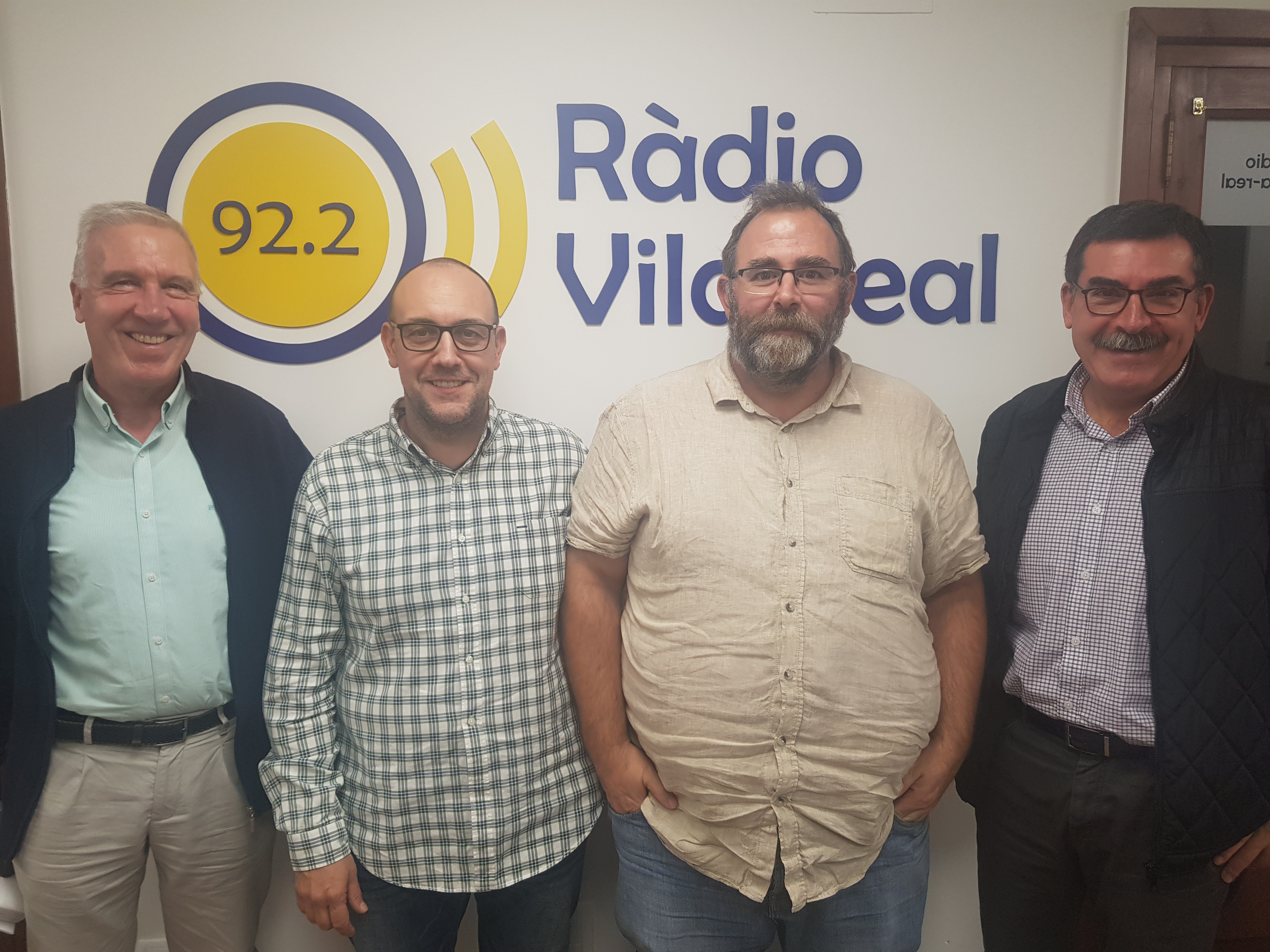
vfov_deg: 53.1
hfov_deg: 67.3
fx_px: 954
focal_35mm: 26
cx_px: 635
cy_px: 476
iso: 64
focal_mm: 4.2
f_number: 1.7
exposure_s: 1/50
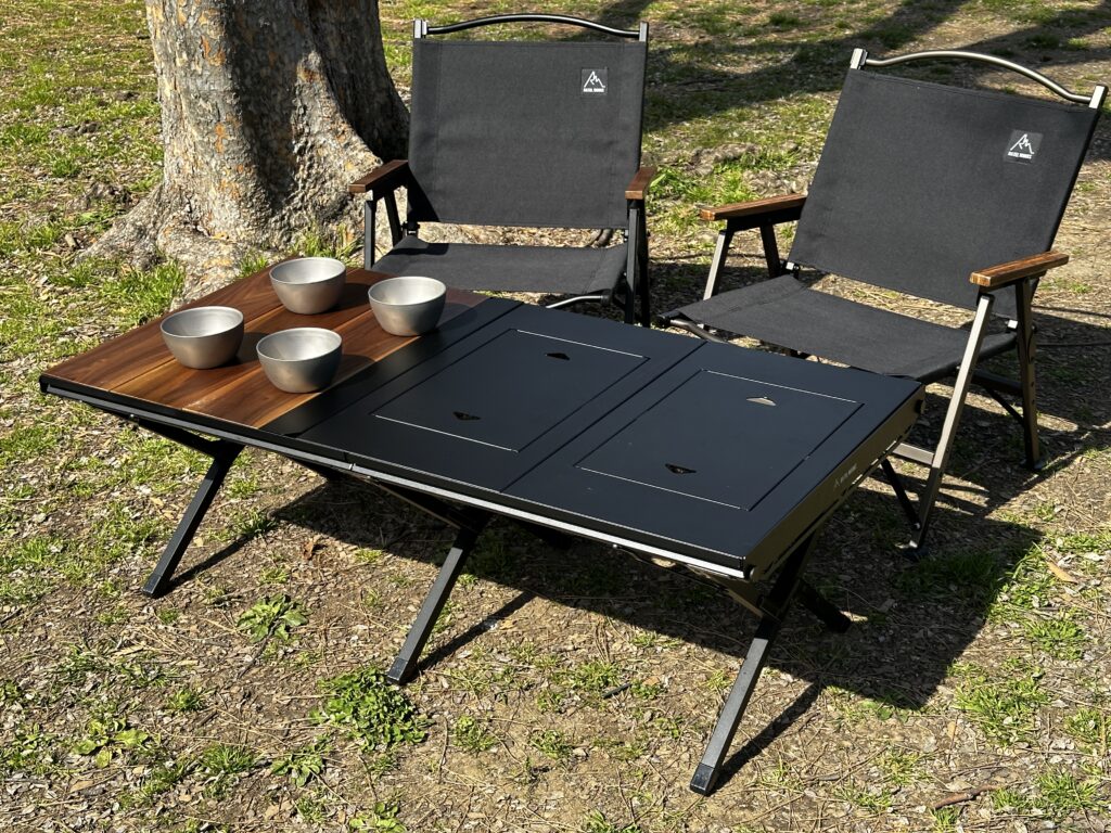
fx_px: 1541
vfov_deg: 30.3
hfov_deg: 39.7
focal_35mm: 48
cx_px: 556
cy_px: 416
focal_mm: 6.86
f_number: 1.78
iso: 64
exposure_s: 1/1541
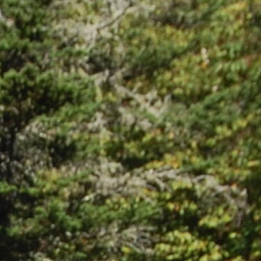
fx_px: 2747
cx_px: -253
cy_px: 481
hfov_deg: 5.3
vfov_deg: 5.4
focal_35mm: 322
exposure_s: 1/320
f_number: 9
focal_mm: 32
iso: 200
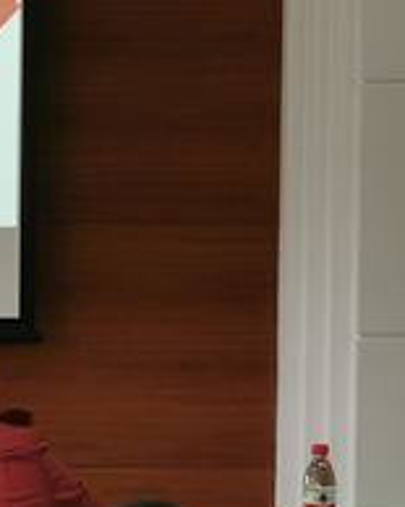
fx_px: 3314
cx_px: -614
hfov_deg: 6.6
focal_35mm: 221
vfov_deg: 8.7
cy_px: 282
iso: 80
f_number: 1.8
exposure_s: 1/100
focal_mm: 5.58
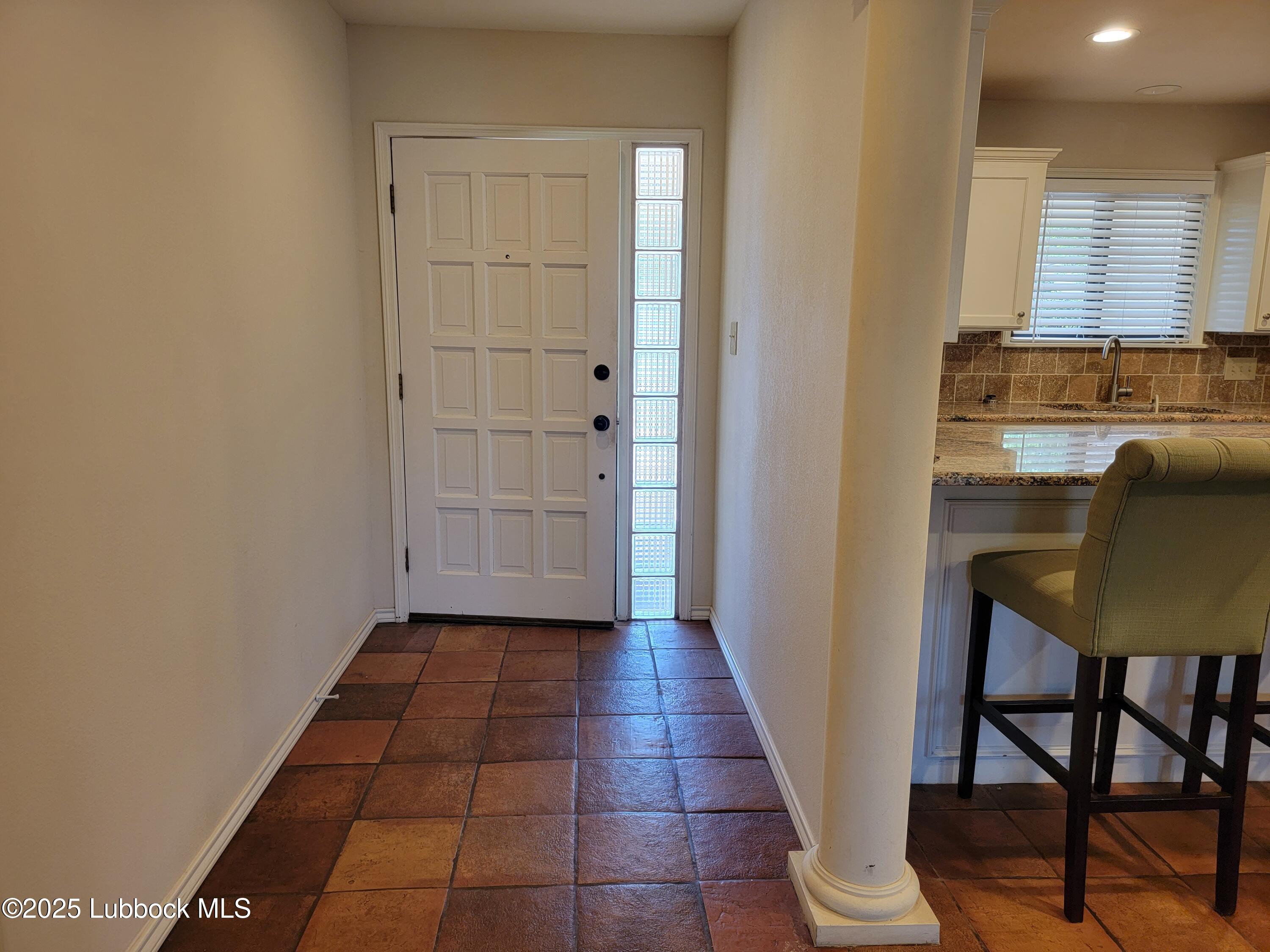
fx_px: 881
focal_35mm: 24
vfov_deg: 56.8
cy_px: 476
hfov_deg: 71.6
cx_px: 635
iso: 160
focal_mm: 6.7
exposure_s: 1/120
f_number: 1.8
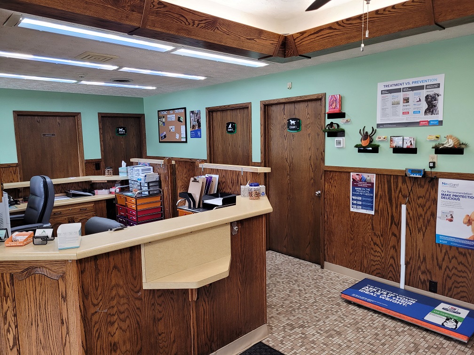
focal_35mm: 26
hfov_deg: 67.3
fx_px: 356
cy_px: 178
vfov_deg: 53.1
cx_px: 237
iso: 160
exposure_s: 1/40
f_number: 1.8
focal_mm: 5.4
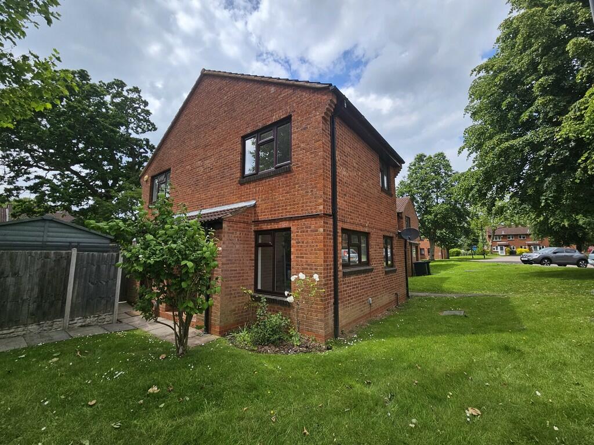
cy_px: 222
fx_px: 223
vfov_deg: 89.9
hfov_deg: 106.2
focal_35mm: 13
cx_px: 297
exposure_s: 1/1794
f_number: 2.2
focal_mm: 2.2
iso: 50
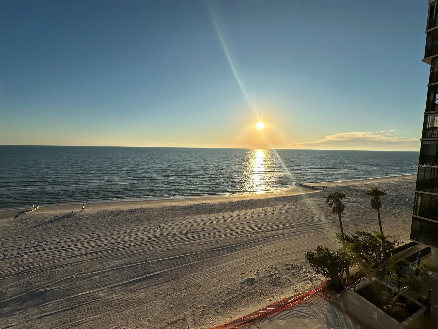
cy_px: 164
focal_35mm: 14
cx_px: 219
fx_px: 177
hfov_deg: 102.1
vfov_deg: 85.7
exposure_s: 1/5814
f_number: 2.2
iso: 50
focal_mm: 2.22
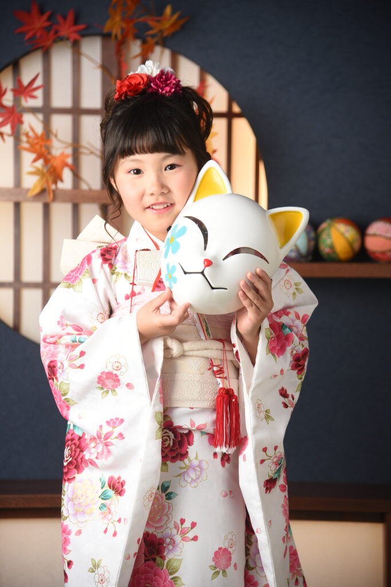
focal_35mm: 105
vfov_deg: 19.5
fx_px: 1710
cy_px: 294
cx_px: 196
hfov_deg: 13.0
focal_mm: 105
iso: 160
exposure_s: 1/200
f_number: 4
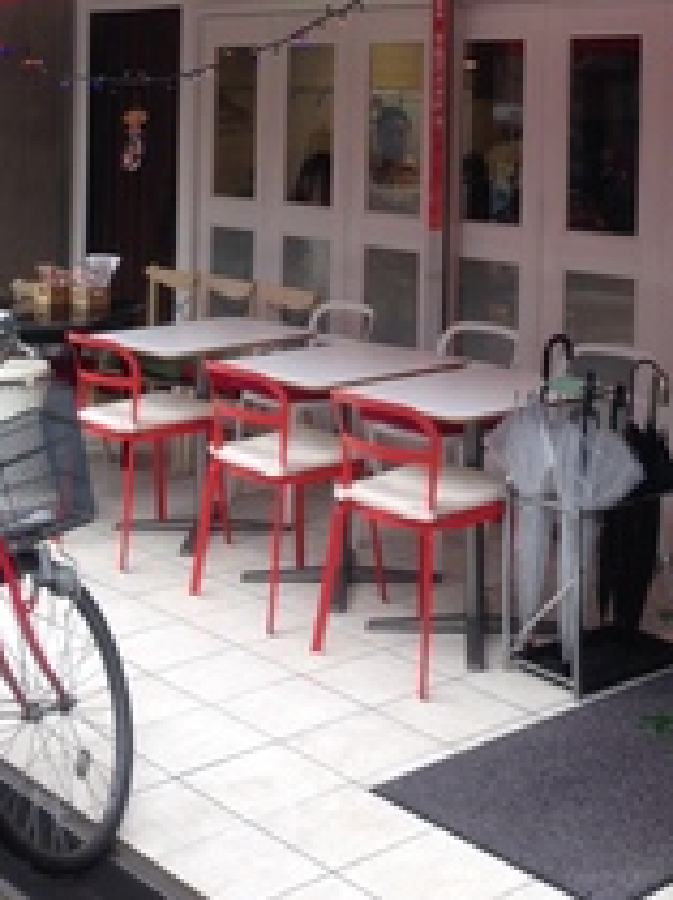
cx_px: 416
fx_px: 1636
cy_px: 133
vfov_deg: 29.8
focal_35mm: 63
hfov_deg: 23.2
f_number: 2.4
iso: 64
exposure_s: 1/120
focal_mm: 4.12
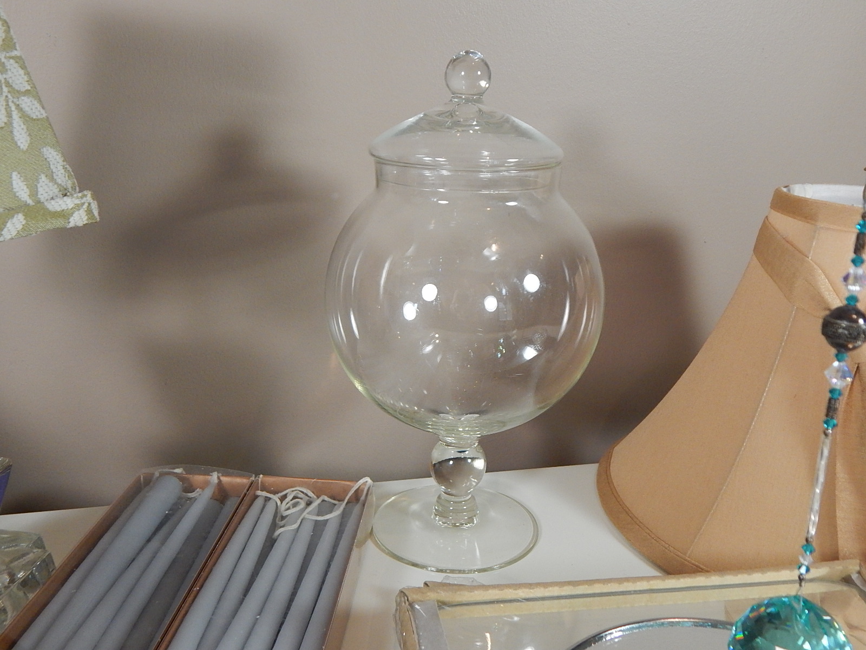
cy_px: 325
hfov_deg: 54.0
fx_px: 851
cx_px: 433
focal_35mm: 34
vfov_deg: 41.8
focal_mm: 6.1
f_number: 3.3
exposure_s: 1/125
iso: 400
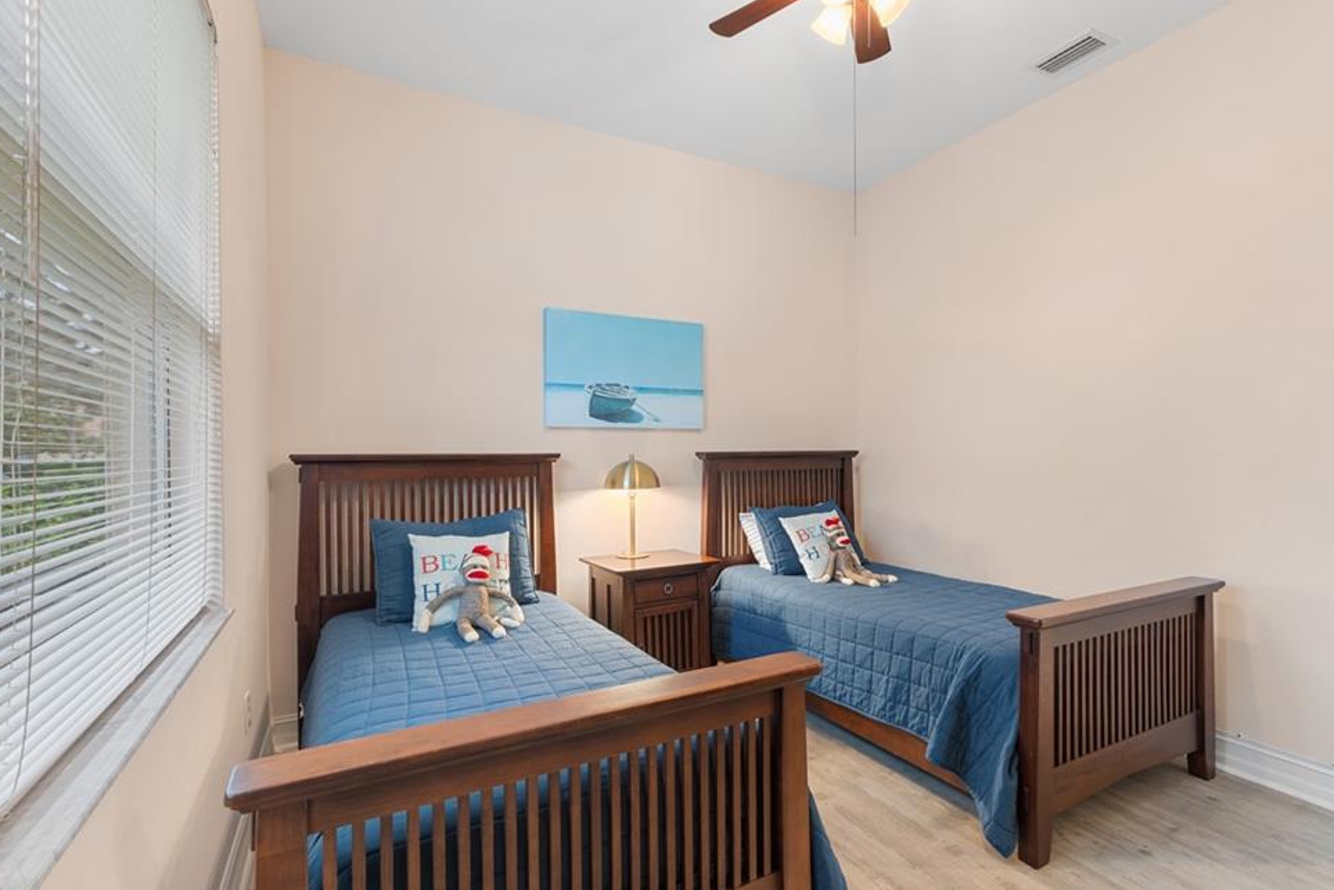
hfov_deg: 93.2
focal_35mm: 17
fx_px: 630
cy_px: 447
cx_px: 695
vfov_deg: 70.4
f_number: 9
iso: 200
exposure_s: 2.5
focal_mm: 16
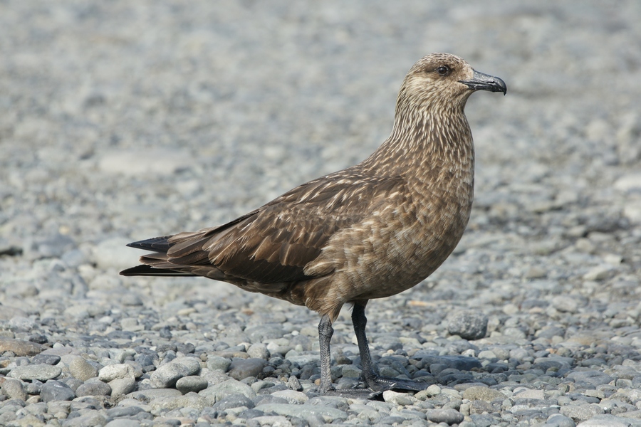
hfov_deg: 3.4
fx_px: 10682
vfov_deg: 2.3
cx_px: 320
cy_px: 214
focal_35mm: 600
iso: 200
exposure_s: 1/640
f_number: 6.3
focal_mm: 400
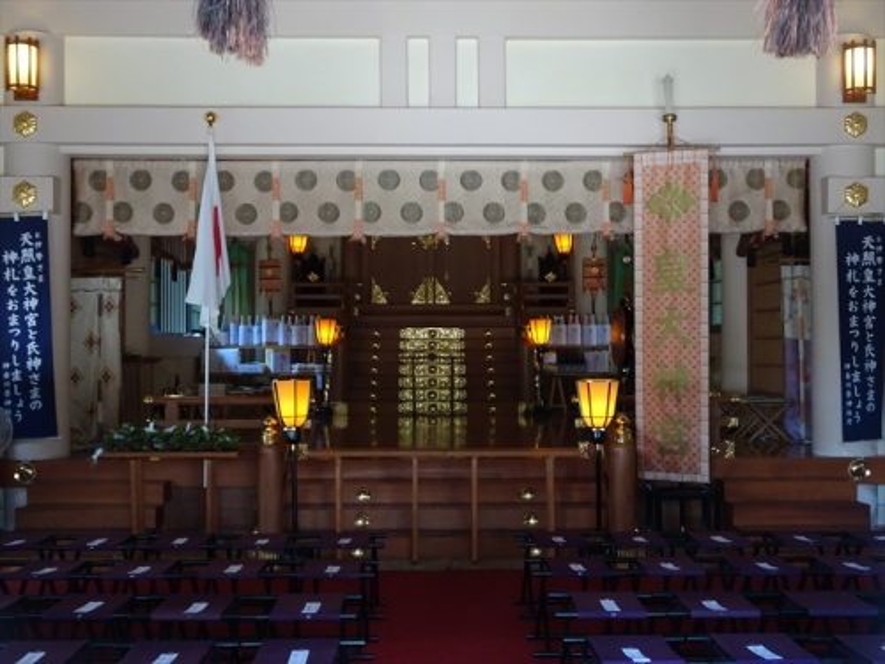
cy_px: 332
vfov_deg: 32.9
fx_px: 1125
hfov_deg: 42.9
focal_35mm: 44
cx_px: 442
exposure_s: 1/50
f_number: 4.5
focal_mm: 7.58
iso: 500
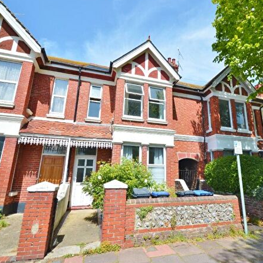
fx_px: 172
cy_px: 129
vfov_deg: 74.8
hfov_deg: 73.8
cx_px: 160
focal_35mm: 20
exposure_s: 1/200
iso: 100
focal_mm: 10
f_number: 7.1
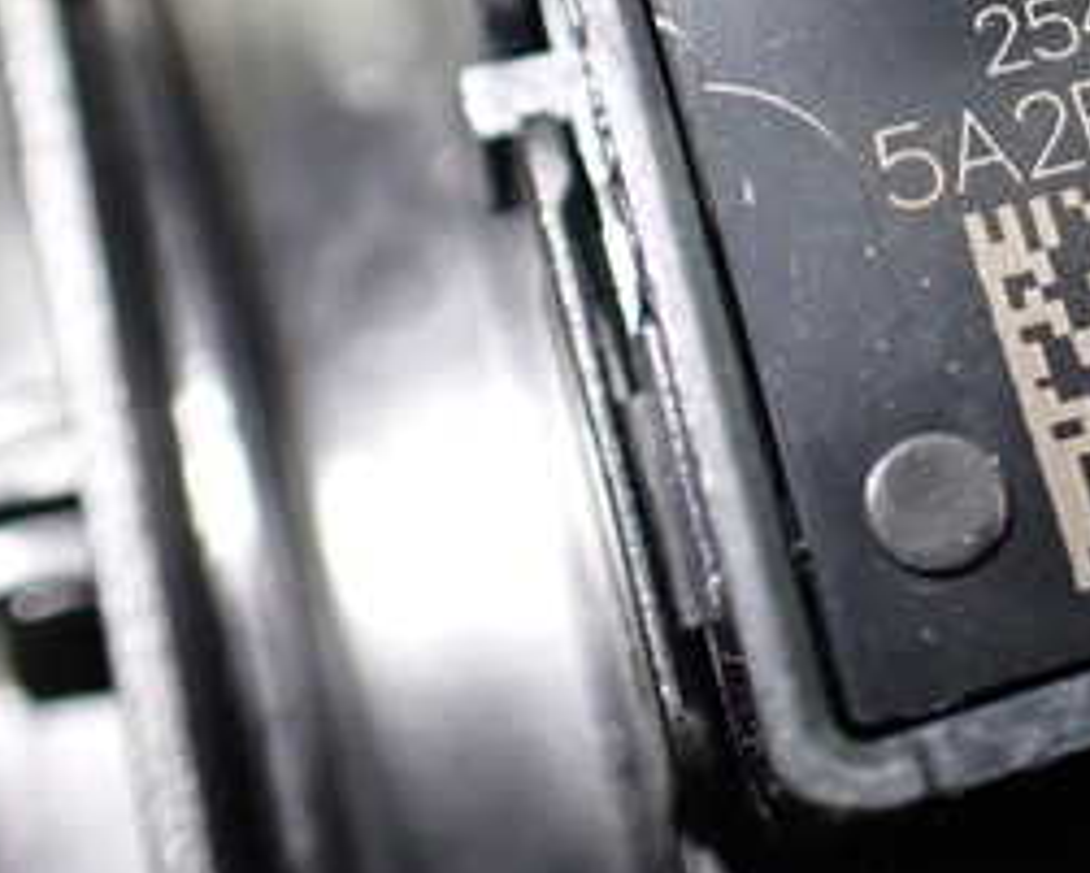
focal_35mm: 70
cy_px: 100
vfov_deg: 21.4
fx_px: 2259
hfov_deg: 25.9
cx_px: 1051
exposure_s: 1/125
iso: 640
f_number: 2.3
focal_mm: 5.4
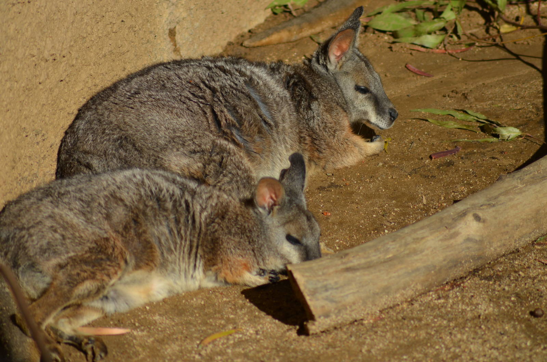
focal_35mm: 450
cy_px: 181
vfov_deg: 3.0
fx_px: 6824
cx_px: 274
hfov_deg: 4.6
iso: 320
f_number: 5.6
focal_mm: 300
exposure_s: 1/2000
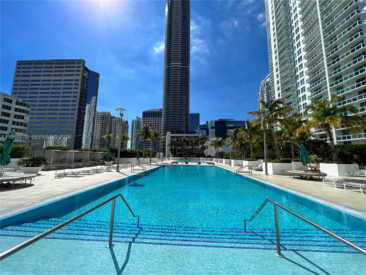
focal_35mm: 13
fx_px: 137
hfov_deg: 106.2
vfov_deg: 89.9
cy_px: 138
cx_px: 183
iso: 32
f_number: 1.8
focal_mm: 1.57
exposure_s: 1/2732
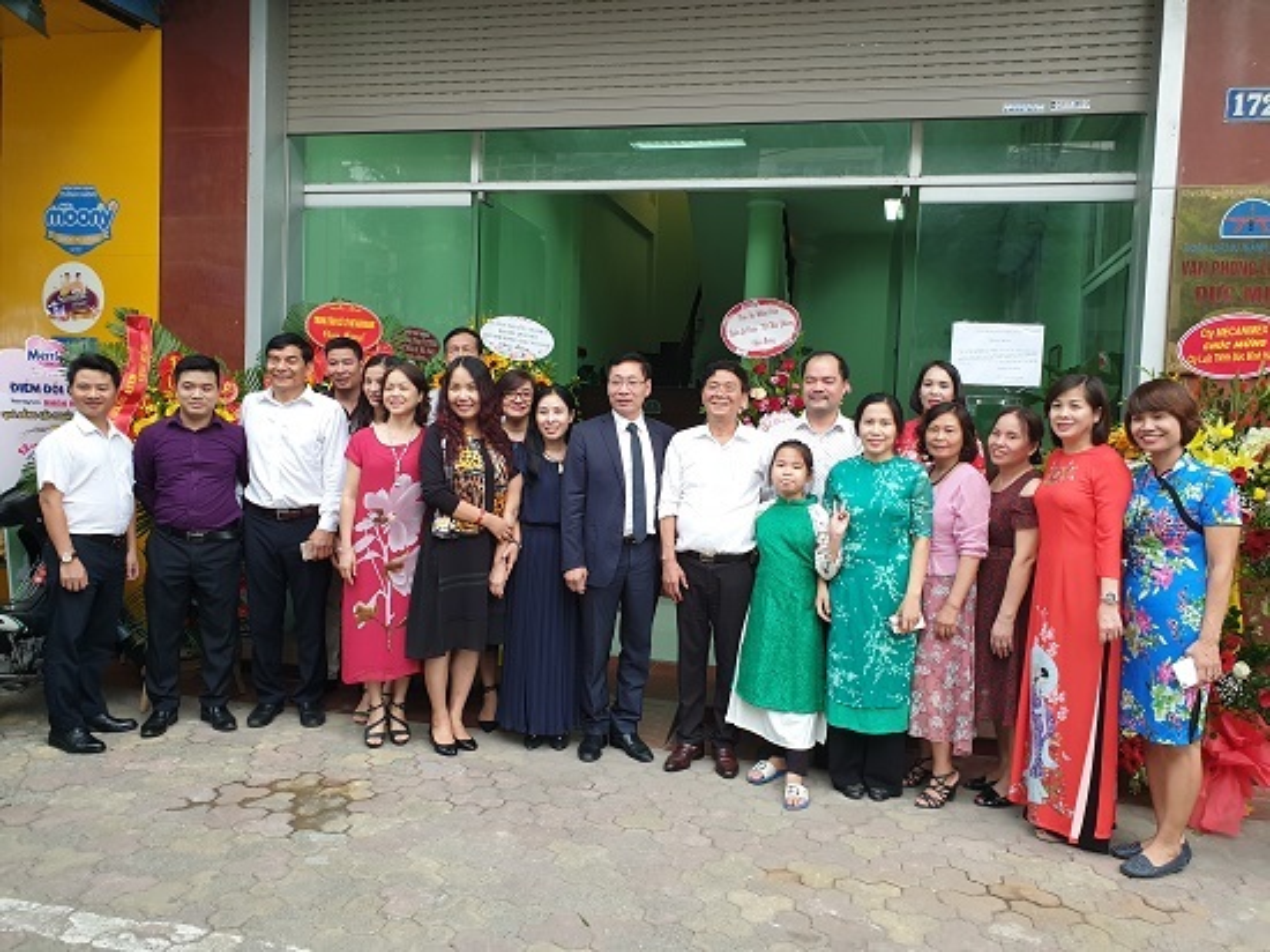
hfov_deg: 67.3
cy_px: 476
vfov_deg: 53.0
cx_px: 635
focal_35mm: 26
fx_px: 953
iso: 125
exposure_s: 1/50
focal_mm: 4.3
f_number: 2.4
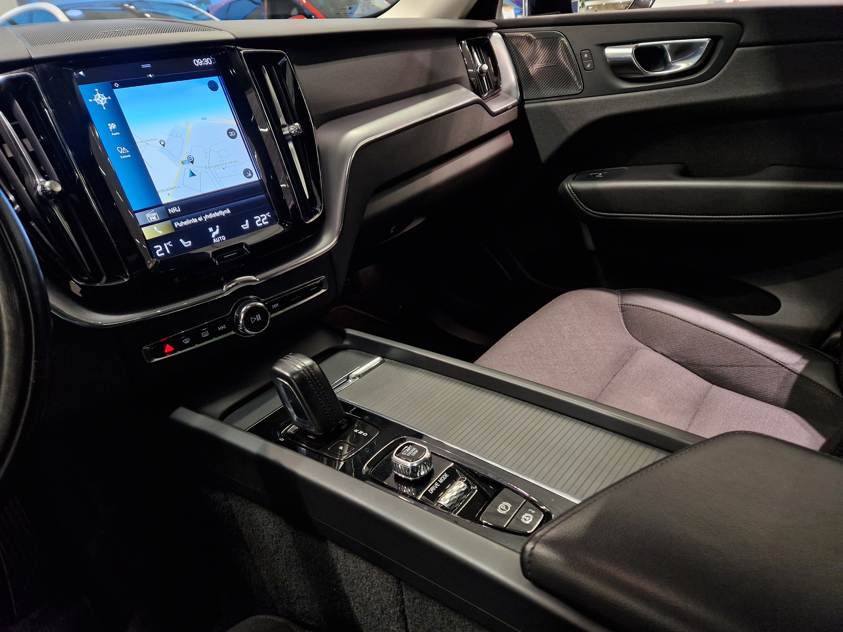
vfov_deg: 58.9
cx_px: 422
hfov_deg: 73.9
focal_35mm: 23
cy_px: 316
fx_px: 560
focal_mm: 5.4
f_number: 1.8
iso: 200
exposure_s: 1/100
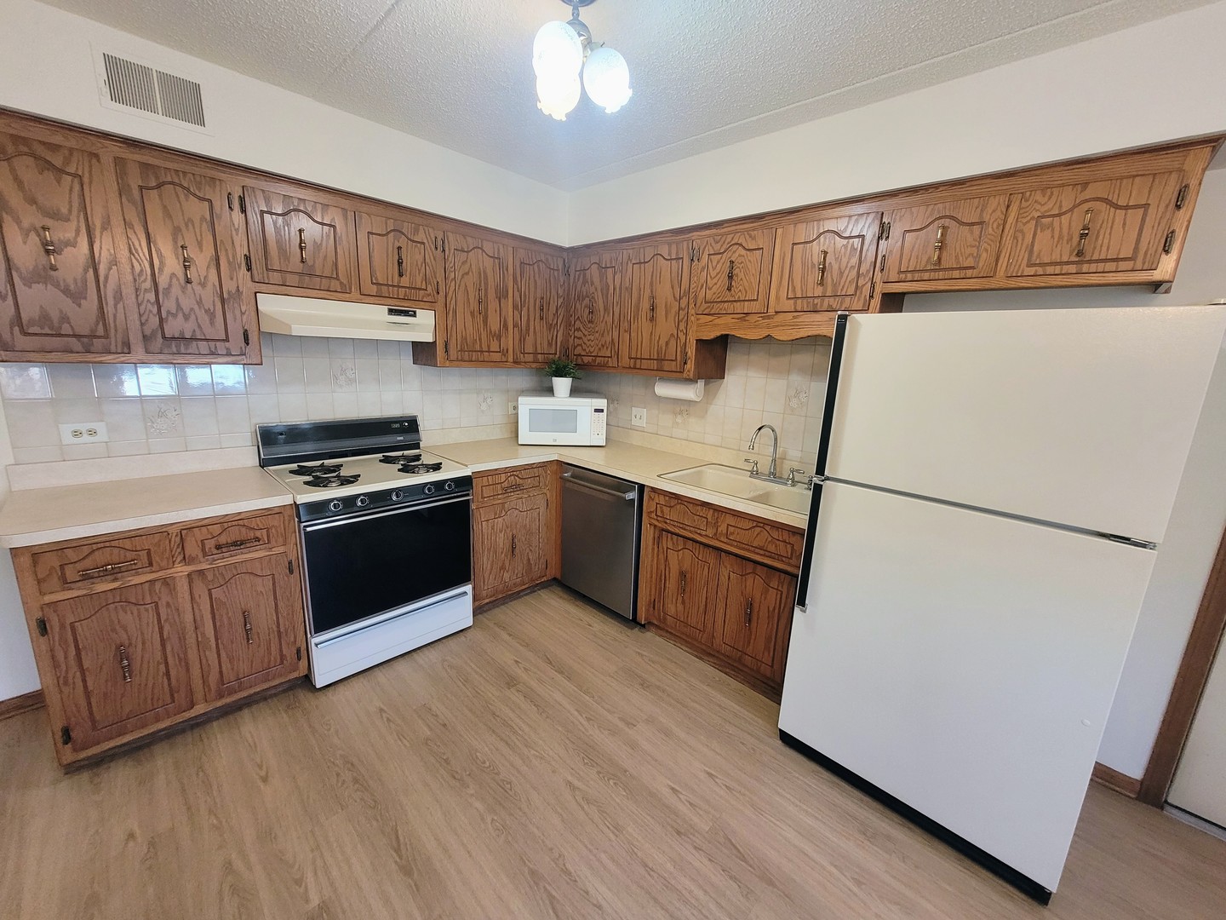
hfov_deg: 106.2
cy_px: 460
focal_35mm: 13
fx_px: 460
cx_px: 613
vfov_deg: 89.9
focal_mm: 1.74
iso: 200
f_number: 2.2
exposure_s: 1/60
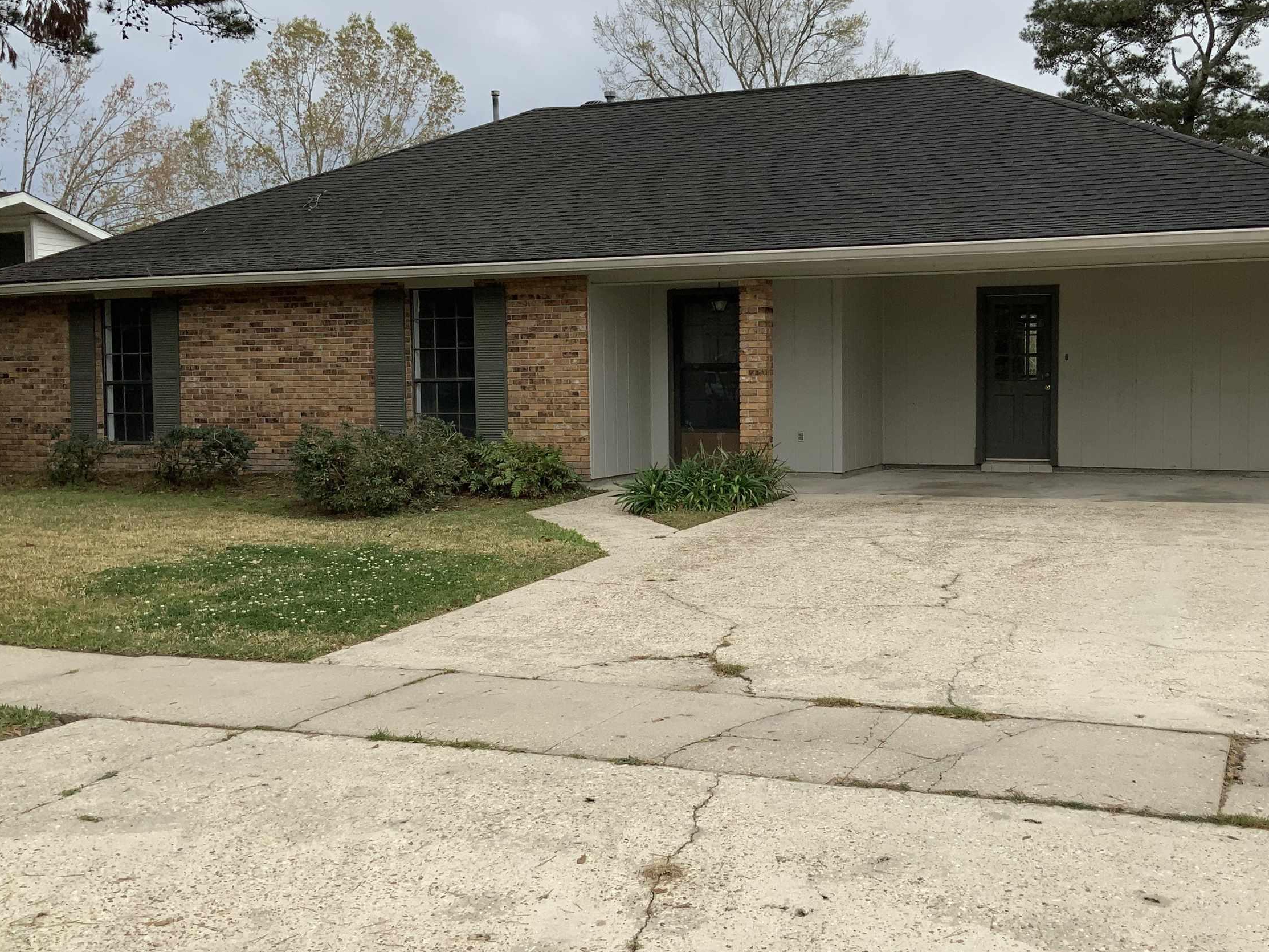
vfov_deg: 35.9
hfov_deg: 46.6
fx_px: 1466
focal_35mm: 40
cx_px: 745
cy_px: 435
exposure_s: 1/816
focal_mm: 3
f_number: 1.8
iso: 16
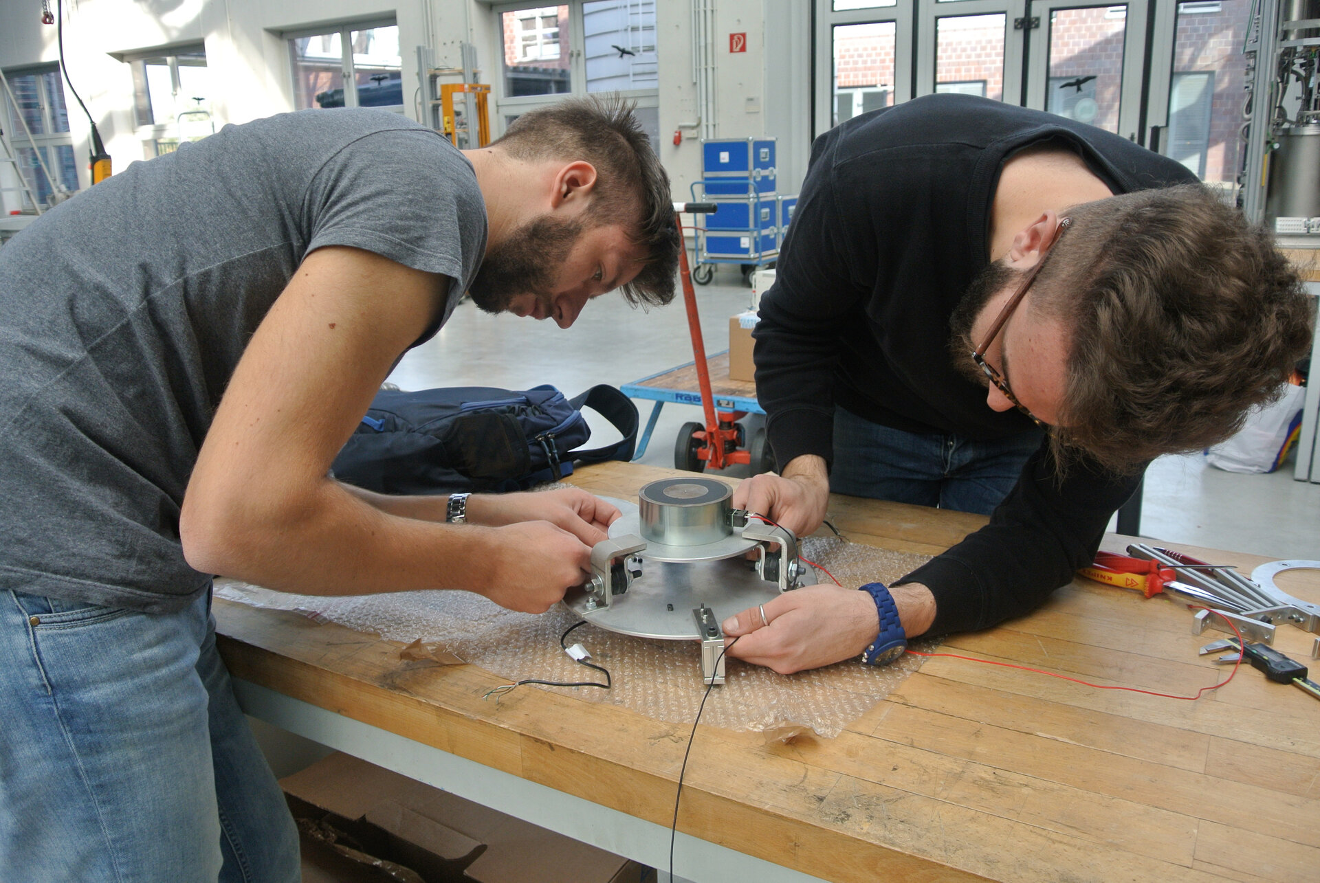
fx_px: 1028
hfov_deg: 65.4
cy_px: 442
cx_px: 660
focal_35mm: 28
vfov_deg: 46.5
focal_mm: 10.7
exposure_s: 1/200
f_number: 3.5
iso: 200
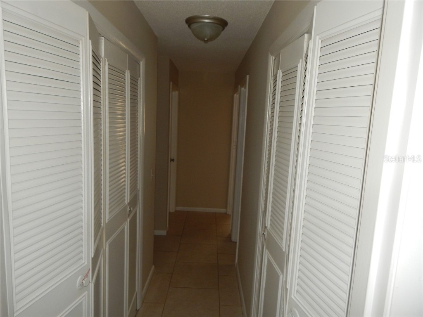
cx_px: 212
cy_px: 158
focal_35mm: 22
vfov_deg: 61.1
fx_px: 269
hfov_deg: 76.4
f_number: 3
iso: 200
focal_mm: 4
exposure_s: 1/30
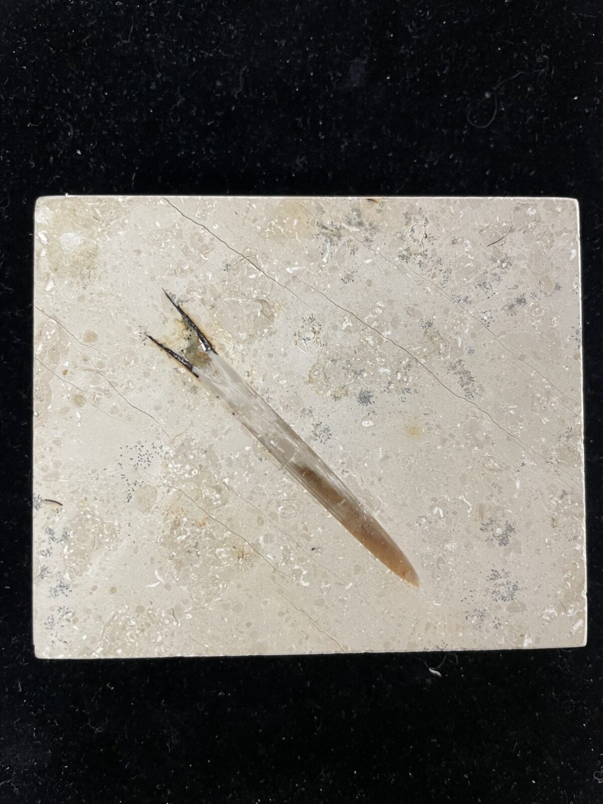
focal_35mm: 26
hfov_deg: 53.1
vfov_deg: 67.3
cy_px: 402
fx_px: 604
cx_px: 302
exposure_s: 1/60
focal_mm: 4.2
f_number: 1.6
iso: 125
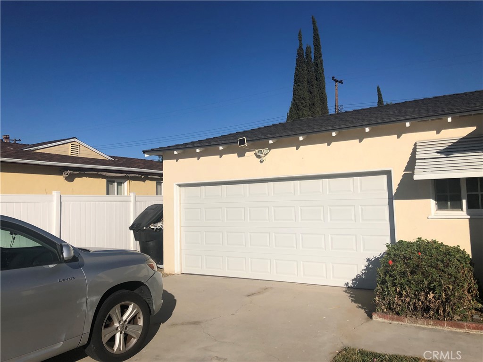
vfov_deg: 49.7
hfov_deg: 63.4
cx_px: 242
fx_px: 391
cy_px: 181
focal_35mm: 28
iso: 20
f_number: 1.8
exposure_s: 1/5405
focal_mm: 4
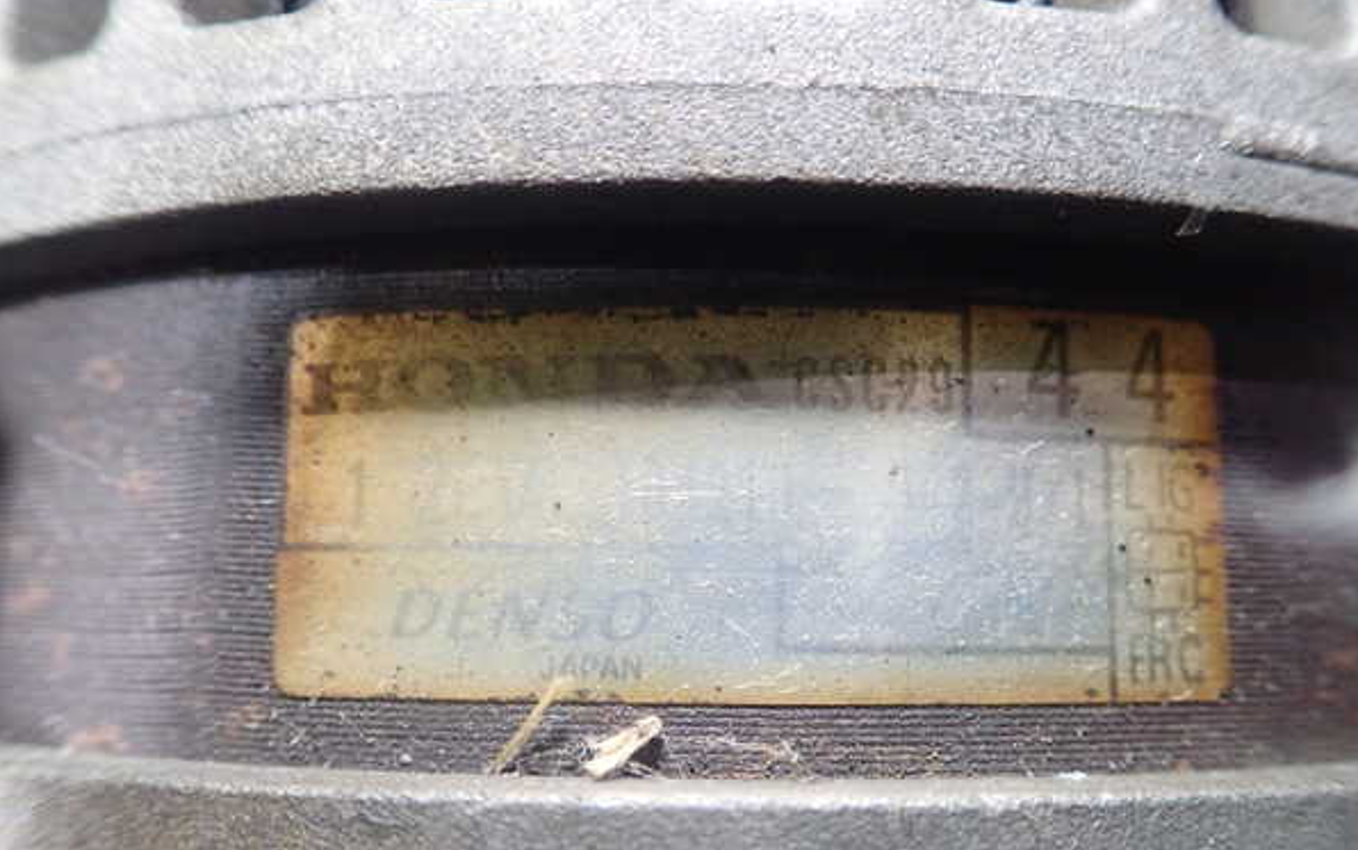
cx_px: 679
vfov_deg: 39.4
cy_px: 453
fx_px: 1185
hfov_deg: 59.6
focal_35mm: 32
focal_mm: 5.5
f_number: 2.3
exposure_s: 1/40
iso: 800
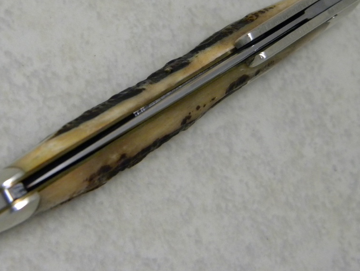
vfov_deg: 10.7
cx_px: 165
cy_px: 101
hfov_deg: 14.2
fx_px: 1446
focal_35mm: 139
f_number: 4.7
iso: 400
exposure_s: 1/23.4
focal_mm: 19
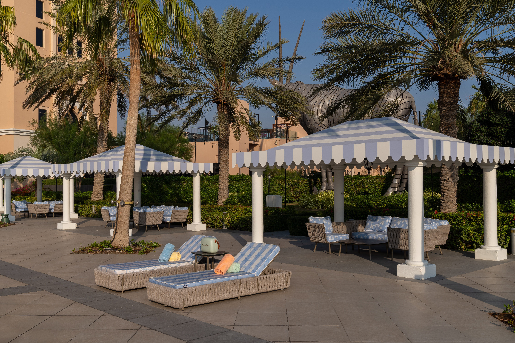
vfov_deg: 36.9
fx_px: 515
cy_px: 172
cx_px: 258
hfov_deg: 53.1
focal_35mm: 36
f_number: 9
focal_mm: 36
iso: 50
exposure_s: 1/200
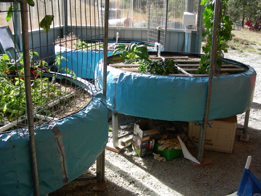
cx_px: 130
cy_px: 98
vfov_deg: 37.7
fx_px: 287
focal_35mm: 38
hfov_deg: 49.0
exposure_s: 1/59.8
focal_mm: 6.3
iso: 50
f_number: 3.5
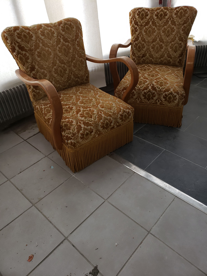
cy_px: 138
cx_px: 104
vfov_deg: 67.3
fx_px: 207
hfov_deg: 53.1
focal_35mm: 26
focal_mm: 4.3
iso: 100
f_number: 2.4
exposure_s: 1/60
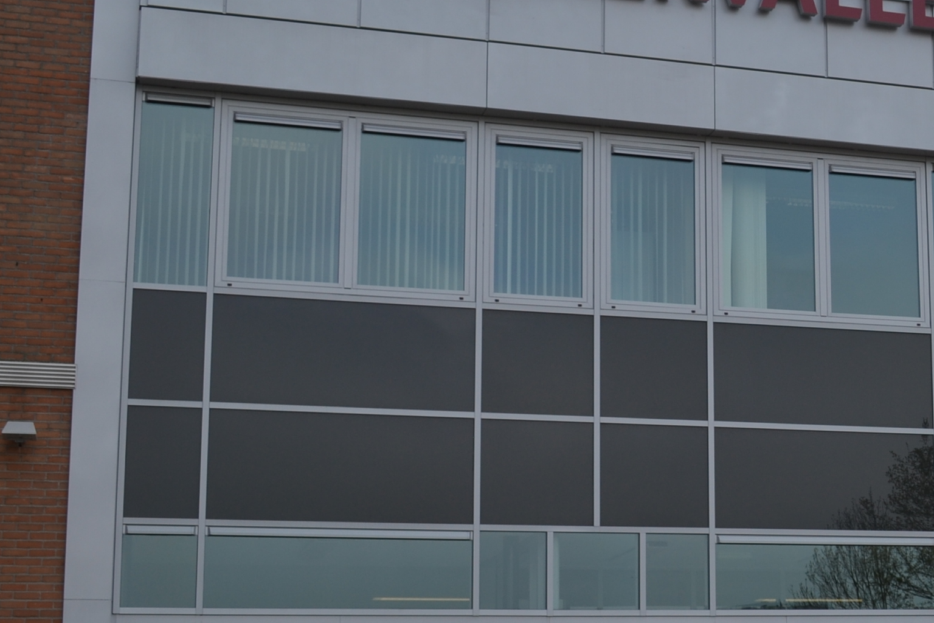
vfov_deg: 16.8
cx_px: 1015
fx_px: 2101
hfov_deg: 23.6
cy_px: 375
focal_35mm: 81
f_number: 7.1
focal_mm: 24
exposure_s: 1/200
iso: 100
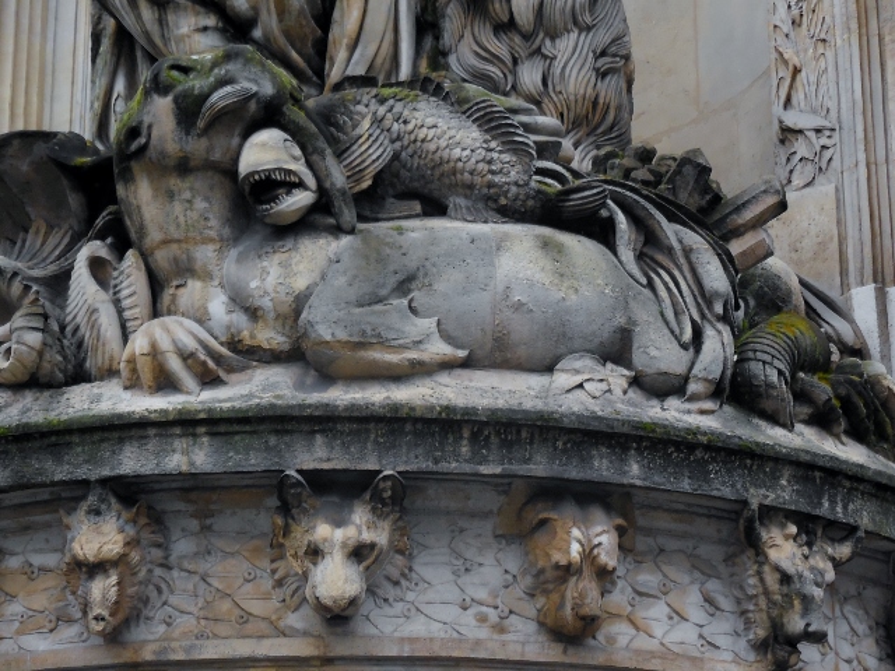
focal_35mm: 113
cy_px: 336
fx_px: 2922
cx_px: 448
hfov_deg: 17.4
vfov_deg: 13.1
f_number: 5.1
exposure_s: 1/60
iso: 320
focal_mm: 20.4
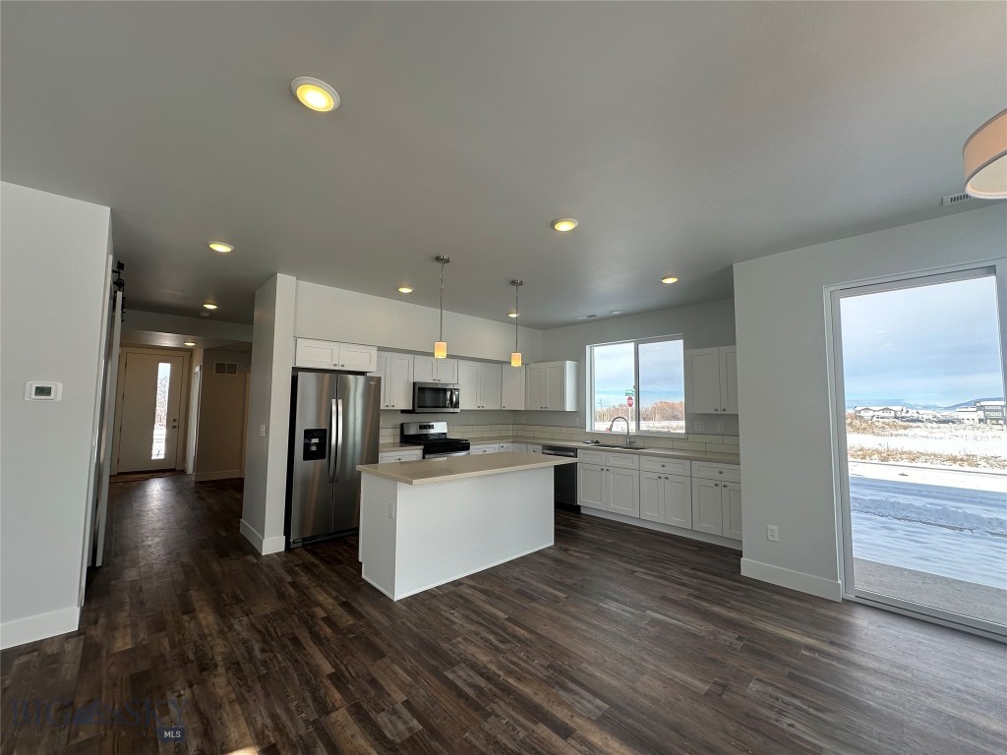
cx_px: 504
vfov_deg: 85.7
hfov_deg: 102.1
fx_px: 407
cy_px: 378
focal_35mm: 14
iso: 40
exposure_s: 1/319
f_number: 2.2
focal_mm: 2.22
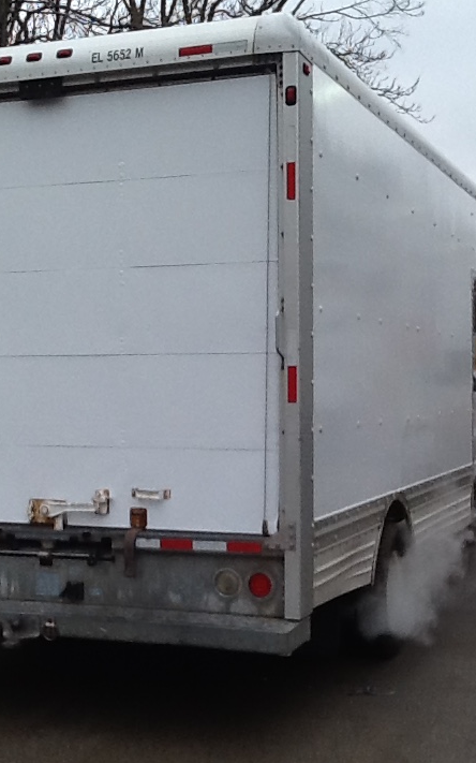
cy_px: 380
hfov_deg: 20.6
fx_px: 1308
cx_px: 200
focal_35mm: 63
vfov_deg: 32.5
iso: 40
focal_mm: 2.03
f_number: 2.4
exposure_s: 1/685
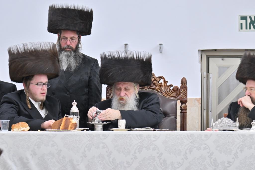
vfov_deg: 7.6
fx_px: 1275
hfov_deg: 11.4
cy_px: 85
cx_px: 128
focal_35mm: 180
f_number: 4
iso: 500
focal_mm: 120
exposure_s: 1/250
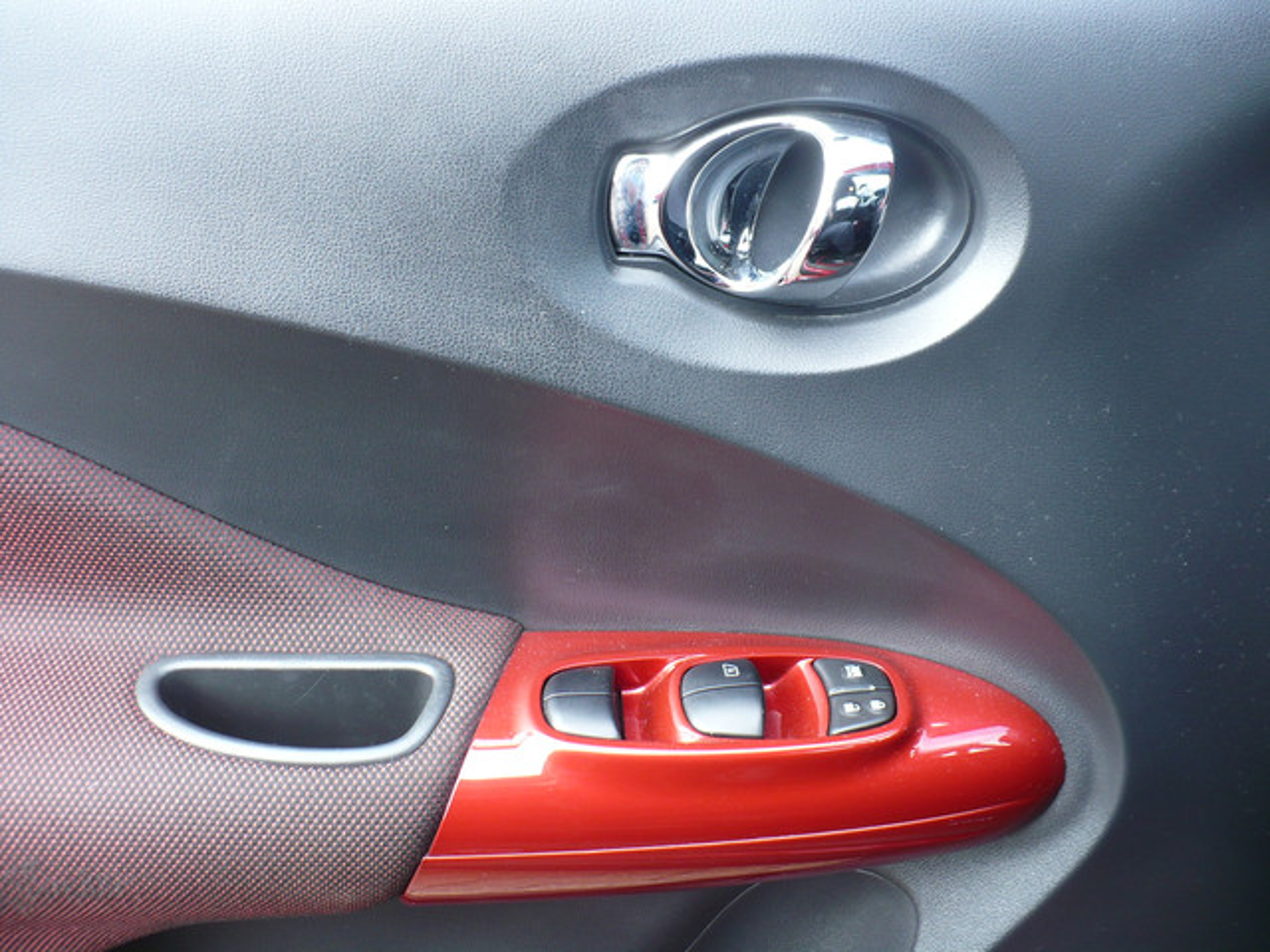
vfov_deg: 38.7
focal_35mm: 37
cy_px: 476
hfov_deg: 50.1
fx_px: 1357
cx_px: 635
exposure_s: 1/40
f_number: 2.8
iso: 100
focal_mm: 6.1
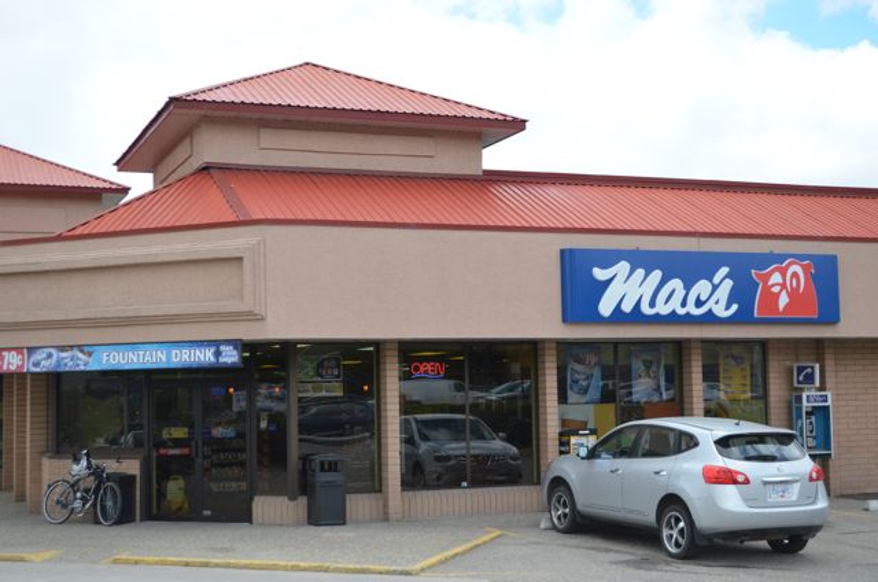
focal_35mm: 54
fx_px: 1314
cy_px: 291
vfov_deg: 25.0
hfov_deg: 36.9
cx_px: 439
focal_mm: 36
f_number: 5
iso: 2000
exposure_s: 1/4000
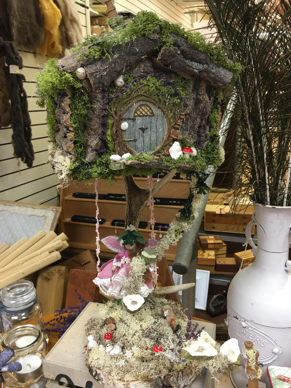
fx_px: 325
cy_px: 194
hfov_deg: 48.2
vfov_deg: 61.7
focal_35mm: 29
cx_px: 146
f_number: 2.2
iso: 50
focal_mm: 4.15
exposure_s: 1/17
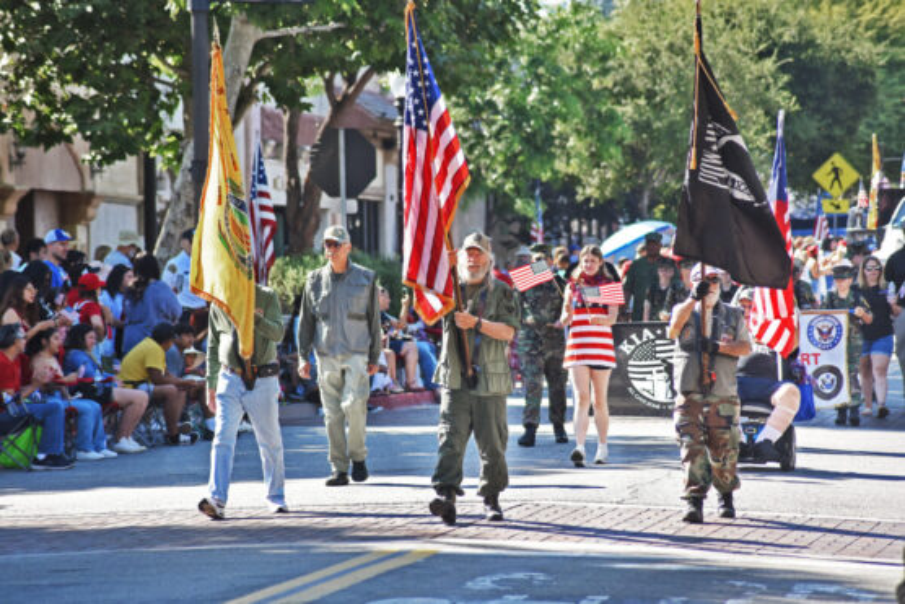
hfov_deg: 10.8
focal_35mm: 190
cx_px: 452
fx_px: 4777
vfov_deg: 7.2
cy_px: 302
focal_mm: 190
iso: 1000
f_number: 6.3
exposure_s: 1/1250
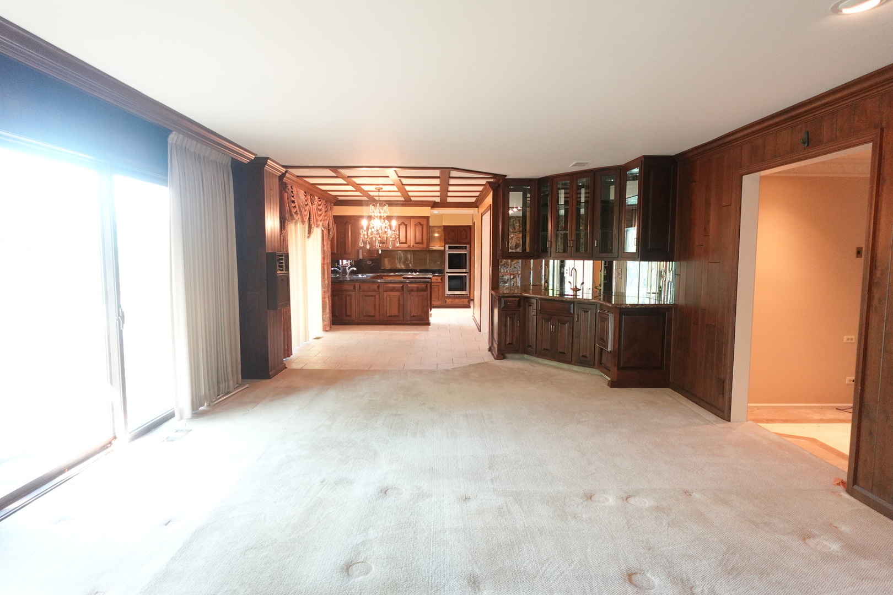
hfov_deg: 84.0
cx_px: 446
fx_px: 496
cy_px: 298
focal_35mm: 20
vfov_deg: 61.9
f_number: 2
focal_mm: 7.6
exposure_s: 1/80
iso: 1250
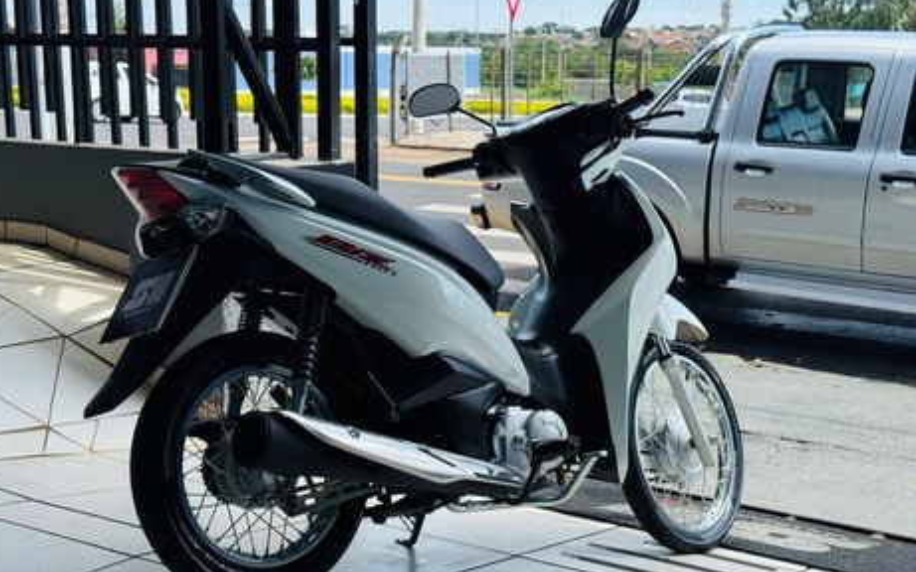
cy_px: 342
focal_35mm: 52
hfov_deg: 38.9
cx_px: 453
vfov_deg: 24.8
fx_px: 1298
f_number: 1.78
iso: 64
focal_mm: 6.76
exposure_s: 1/1395
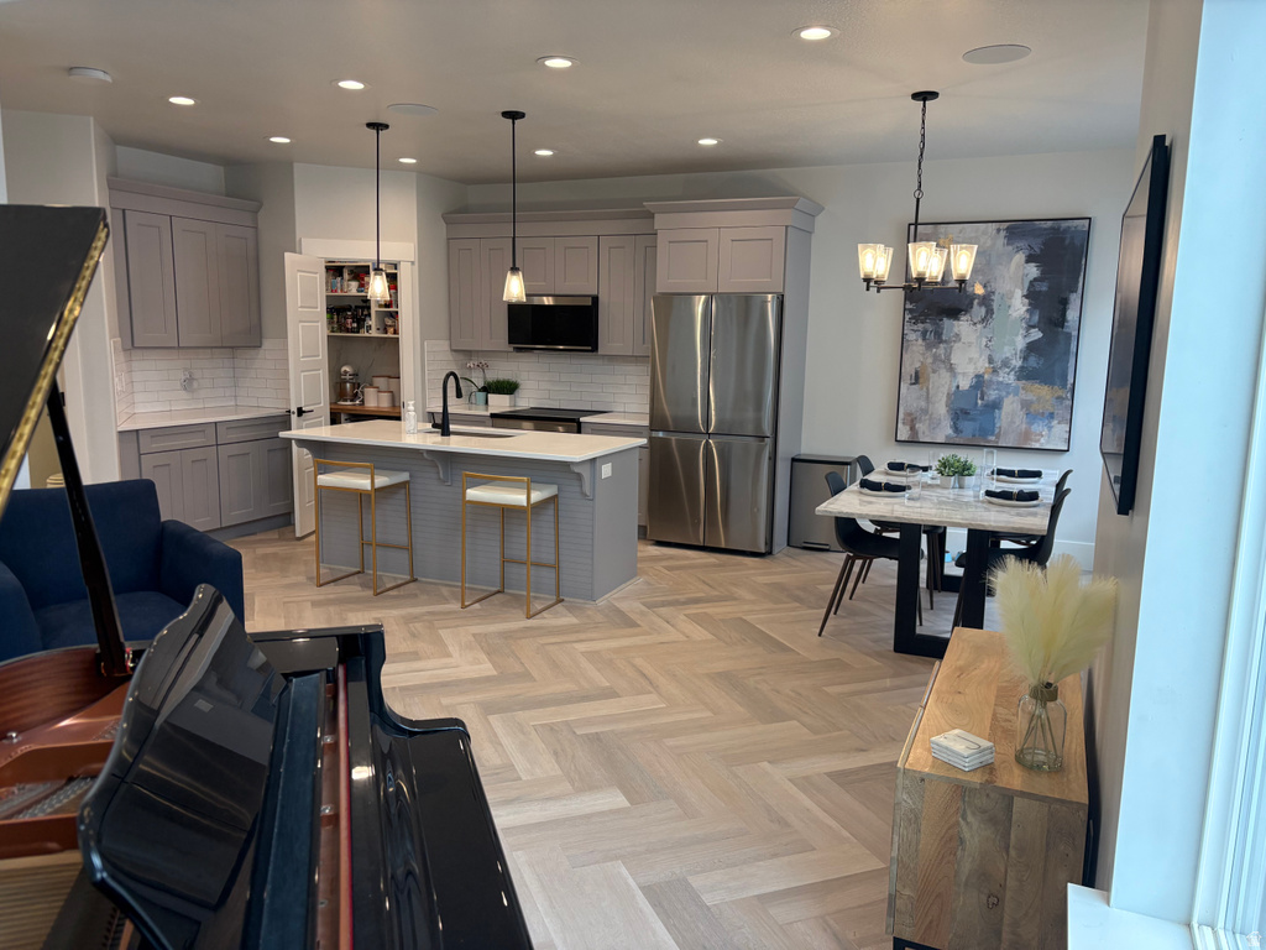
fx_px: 951
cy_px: 475
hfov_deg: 67.3
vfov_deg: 53.1
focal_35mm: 26
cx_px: 633
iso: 125
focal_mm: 5.96
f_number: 1.6
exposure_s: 1/177
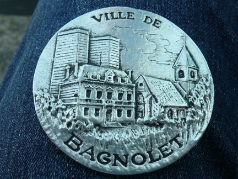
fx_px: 275
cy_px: 93
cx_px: 115
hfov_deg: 46.8
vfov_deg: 36.0
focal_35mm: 40
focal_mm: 4.9
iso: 100
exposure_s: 1/80
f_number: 3.4
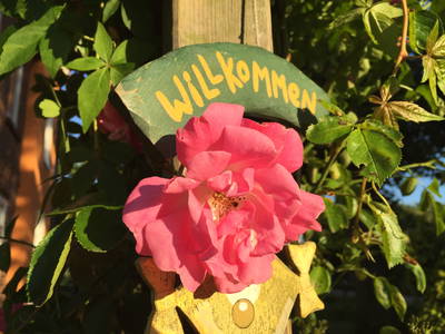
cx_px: 222
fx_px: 373
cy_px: 167
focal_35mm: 29
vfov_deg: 48.2
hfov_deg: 61.7
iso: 32
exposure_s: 1/1068
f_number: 2.2
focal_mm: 4.15
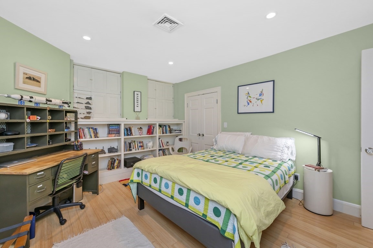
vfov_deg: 81.1
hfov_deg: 104.3
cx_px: 186
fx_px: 145
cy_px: 124
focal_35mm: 14
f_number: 5.6
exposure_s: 1/60
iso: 800
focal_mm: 14
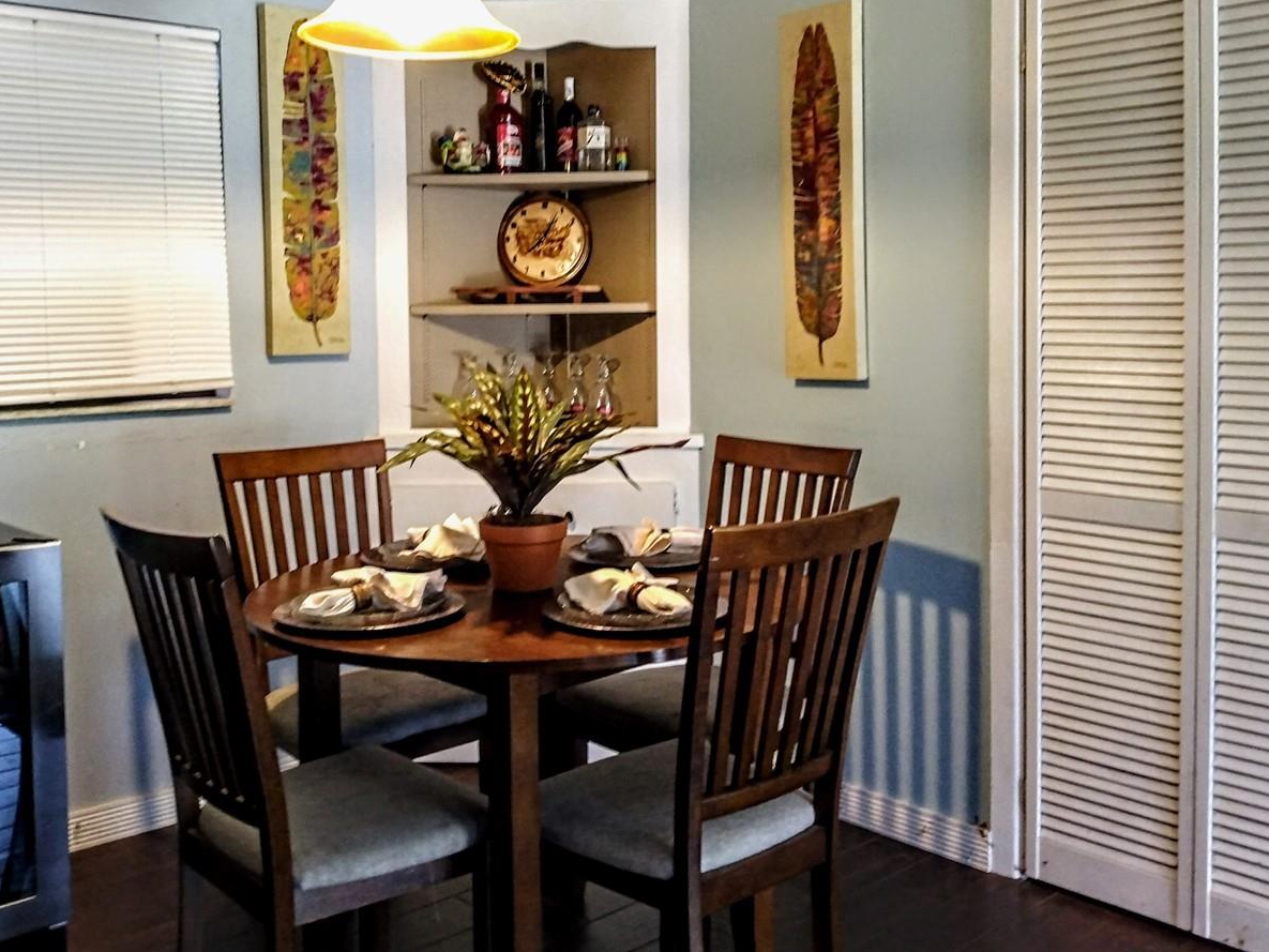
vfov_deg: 50.8
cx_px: 614
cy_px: 349
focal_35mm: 27
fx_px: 990
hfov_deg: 65.3
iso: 488
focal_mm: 3.54
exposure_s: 1/30
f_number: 2
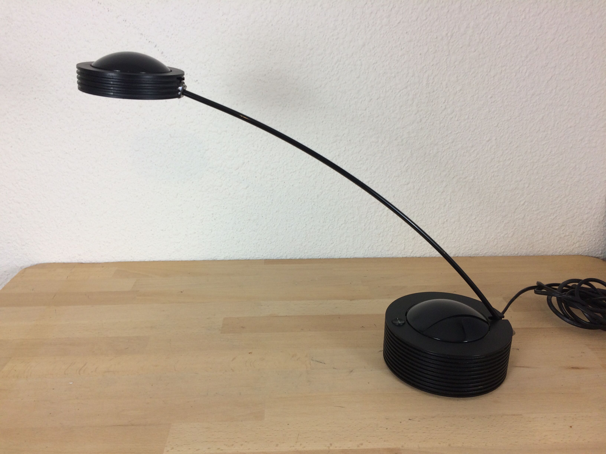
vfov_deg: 48.2
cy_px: 227
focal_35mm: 29
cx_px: 303
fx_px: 508
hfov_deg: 61.7
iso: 50
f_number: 2.2
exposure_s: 1/50
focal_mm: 4.15
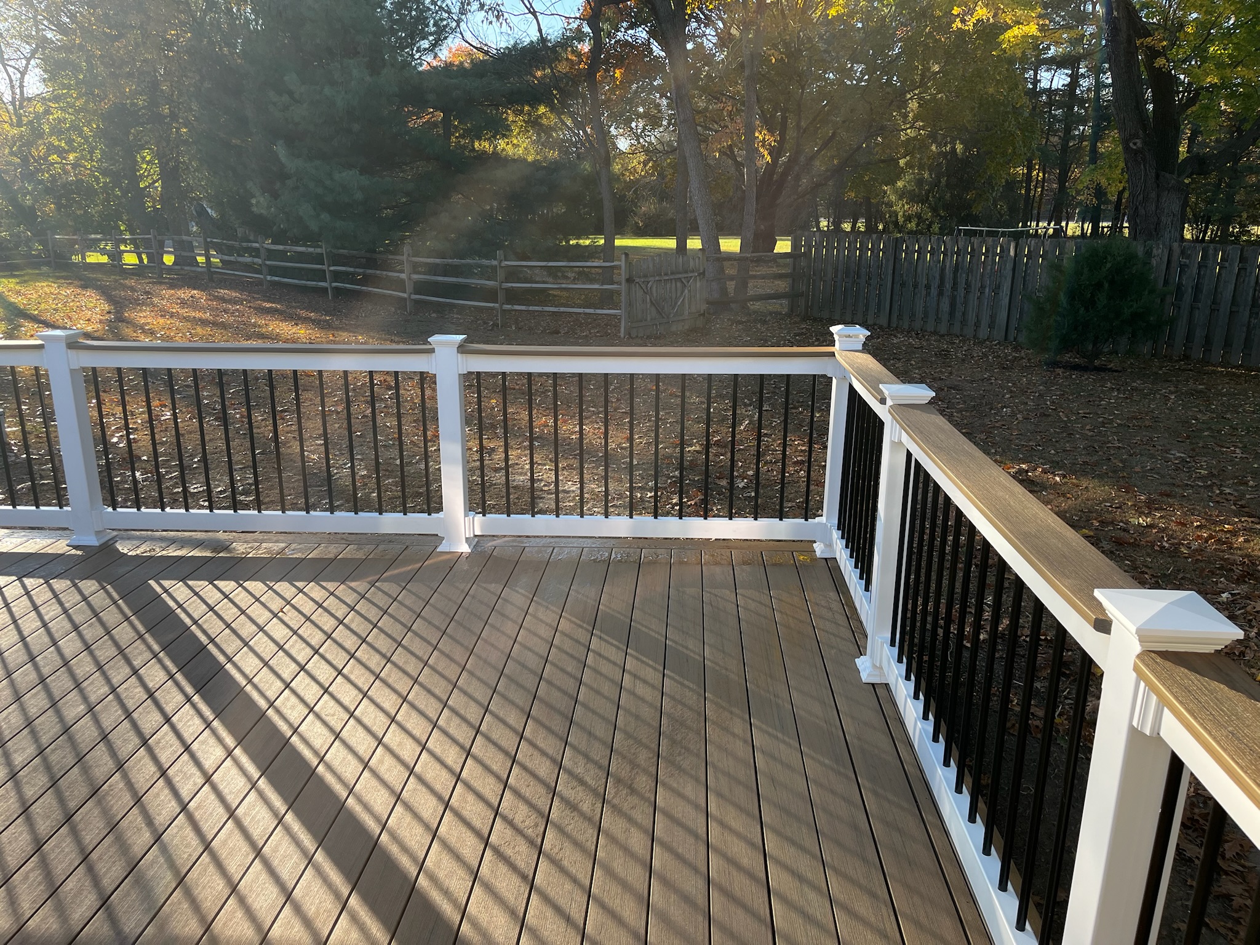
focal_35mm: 26
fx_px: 946
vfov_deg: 53.1
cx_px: 630
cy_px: 472
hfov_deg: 67.3
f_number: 1.6
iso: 50
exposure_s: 1/664
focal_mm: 5.1
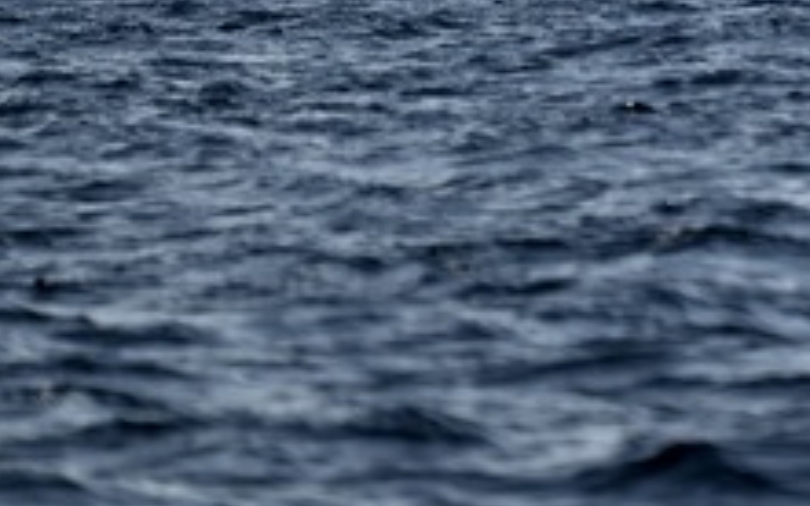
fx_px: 30544
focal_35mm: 1384
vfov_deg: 0.9
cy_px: -141
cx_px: 931
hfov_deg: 1.5
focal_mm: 300
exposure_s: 1/800
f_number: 5.6
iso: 100
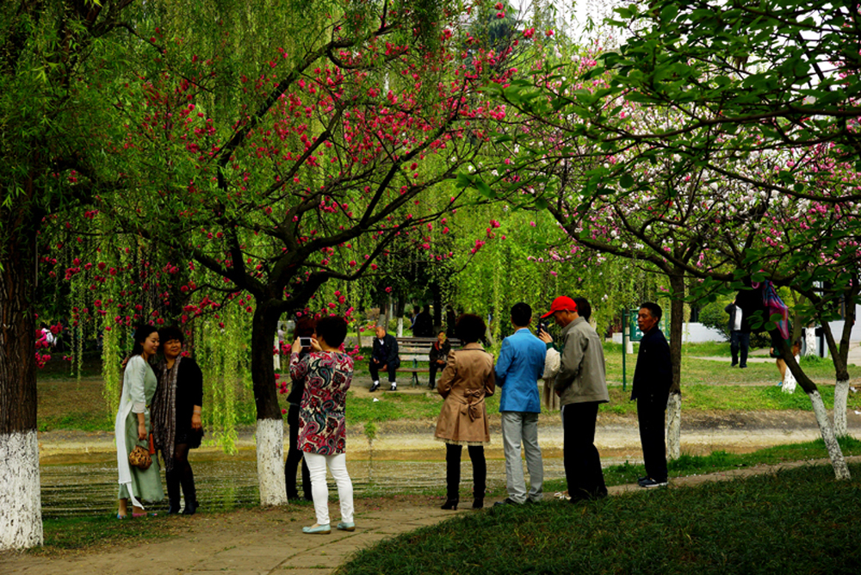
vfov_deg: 18.2
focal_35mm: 75
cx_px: 430
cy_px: 288
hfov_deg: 27.0
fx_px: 1795
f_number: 7.1
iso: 125
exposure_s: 1/320
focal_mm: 50
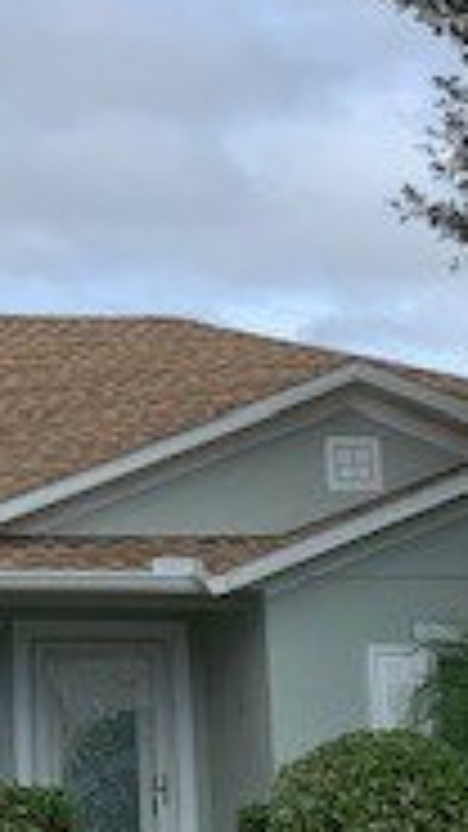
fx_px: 2163
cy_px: 234
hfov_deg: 11.6
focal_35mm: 98
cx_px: -338
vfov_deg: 21.6
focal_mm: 4.25
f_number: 1.8
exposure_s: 1/3788
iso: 25
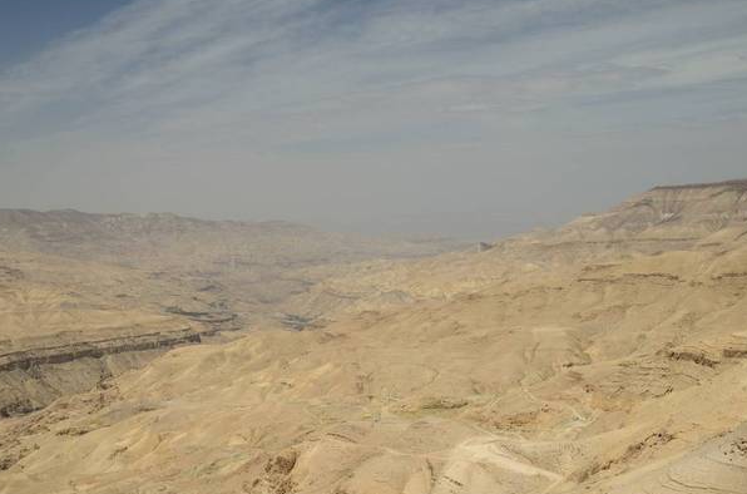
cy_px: 261
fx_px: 985
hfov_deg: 41.4
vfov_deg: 28.1
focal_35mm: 48
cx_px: 318
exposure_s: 1/400
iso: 100
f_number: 6.3
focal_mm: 27
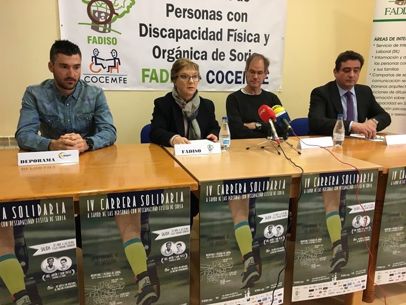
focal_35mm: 29
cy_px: 152
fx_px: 340
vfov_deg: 48.3
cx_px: 203
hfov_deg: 61.6
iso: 80
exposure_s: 1/33
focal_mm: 4.15
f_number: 2.2
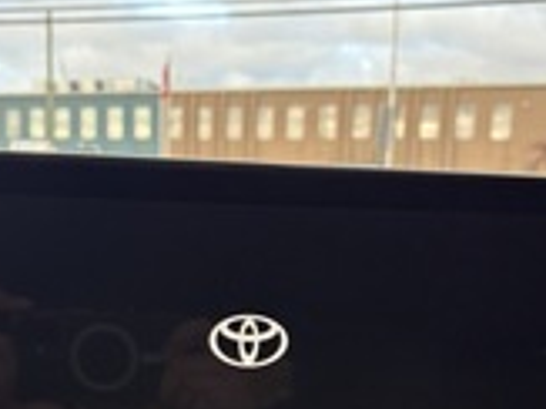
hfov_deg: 28.9
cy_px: 431
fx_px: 1056
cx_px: 221
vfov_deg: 21.0
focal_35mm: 67
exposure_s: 1/121
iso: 64
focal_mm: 5.96
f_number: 1.6
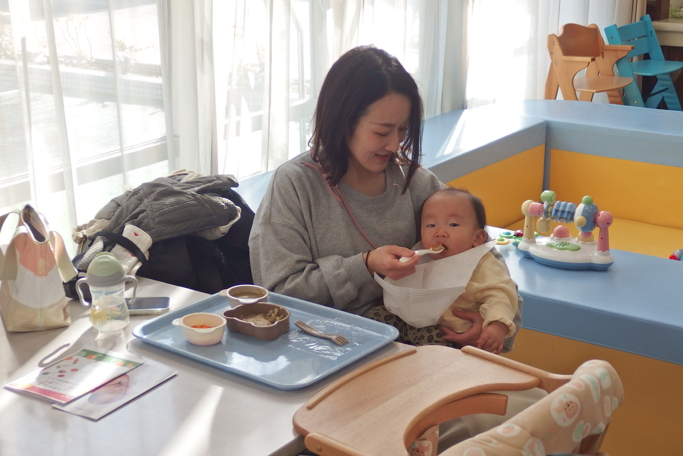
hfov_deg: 32.4
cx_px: 342
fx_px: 1176
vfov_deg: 21.9
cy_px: 228
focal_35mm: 62
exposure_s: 1/400
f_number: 2.5
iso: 160
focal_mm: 11.1
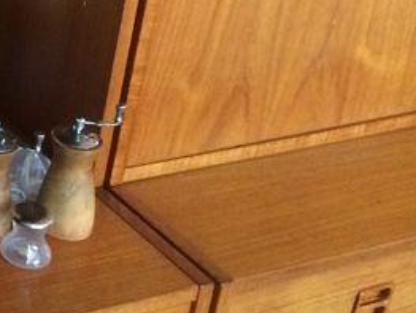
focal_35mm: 103
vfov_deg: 13.9
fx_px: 1239
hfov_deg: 16.5
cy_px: -72
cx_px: -291
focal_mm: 4.12
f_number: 2.2
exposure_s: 1/17
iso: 320
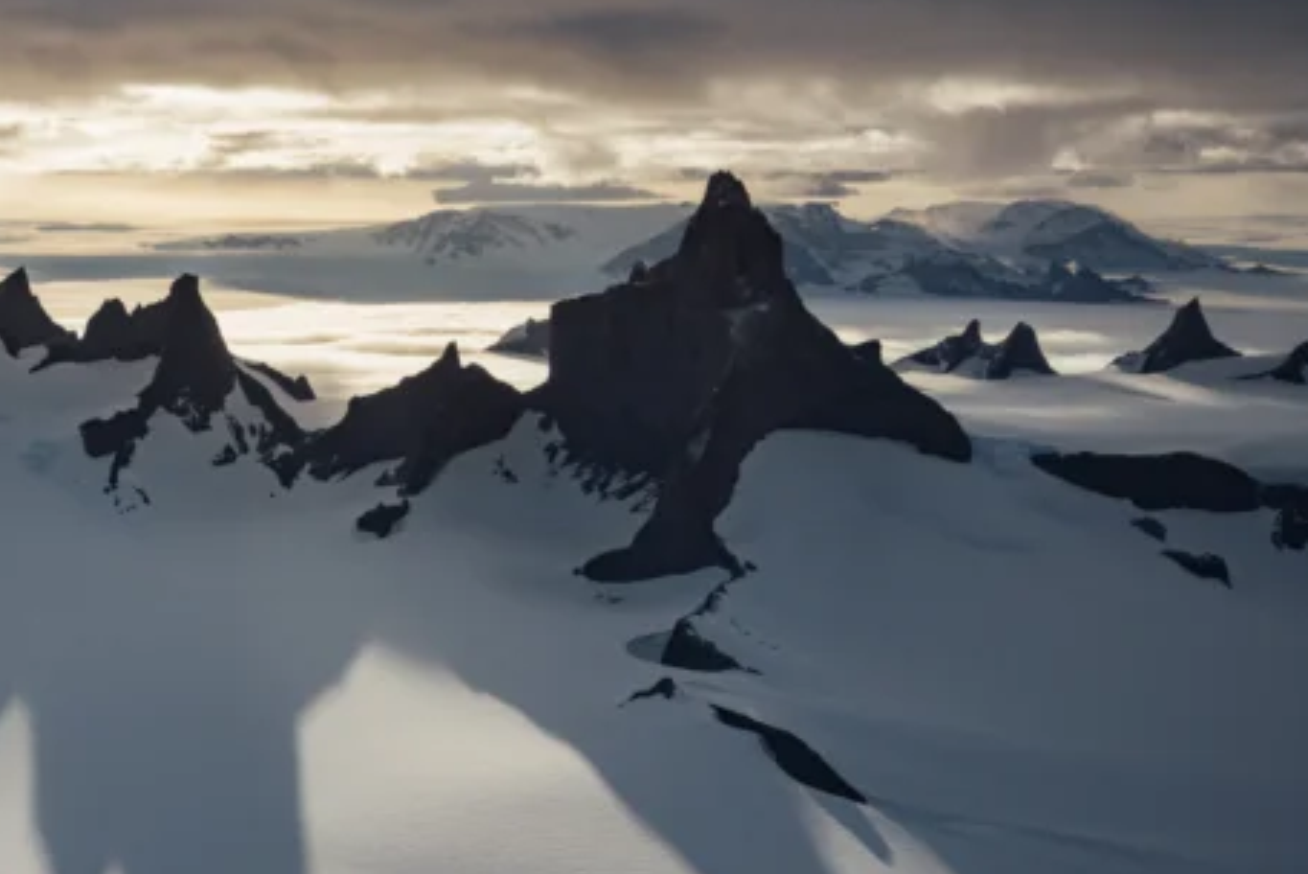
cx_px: 17
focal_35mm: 54
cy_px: 755
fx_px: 1963
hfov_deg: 33.8
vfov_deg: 24.5
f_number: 4
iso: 125
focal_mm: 24
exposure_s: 1/4000
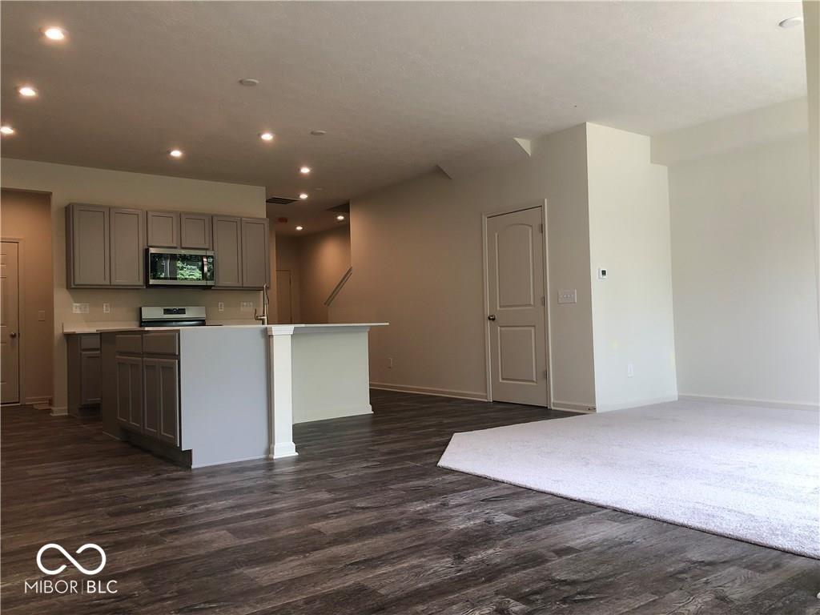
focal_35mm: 28
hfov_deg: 63.4
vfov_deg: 49.7
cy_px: 308
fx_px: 663
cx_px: 410
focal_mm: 4
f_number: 1.8
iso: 25
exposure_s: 1/40
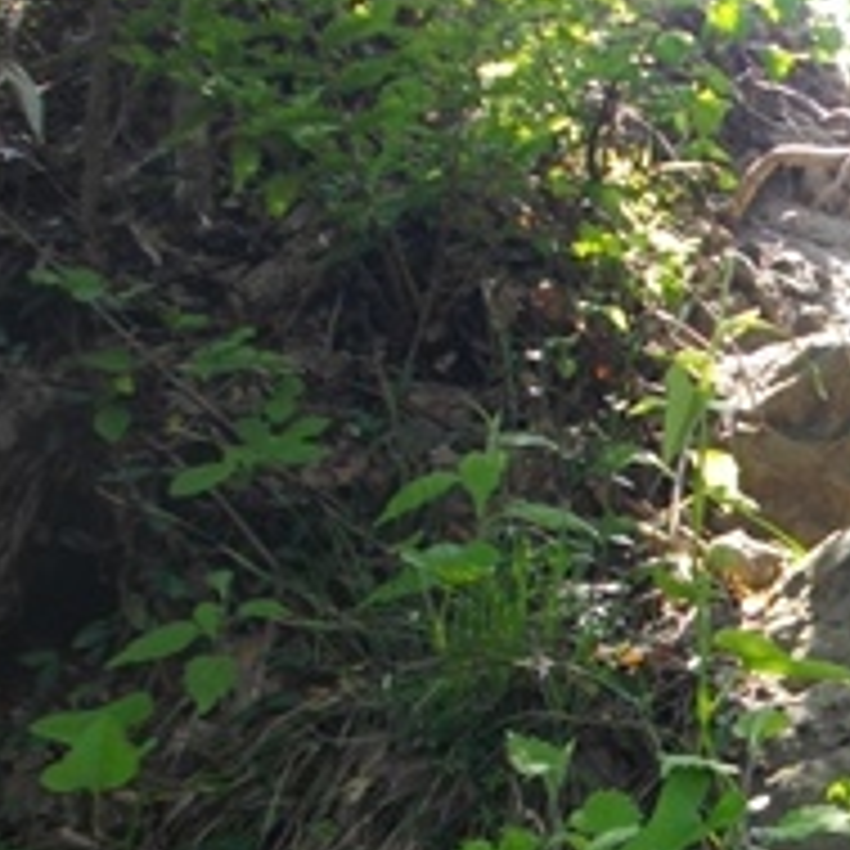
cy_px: 573
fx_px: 2084
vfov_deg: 22.9
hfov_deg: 21.3
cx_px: 1034
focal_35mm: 75
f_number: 2.9
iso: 100
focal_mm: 5.7
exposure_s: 1/160
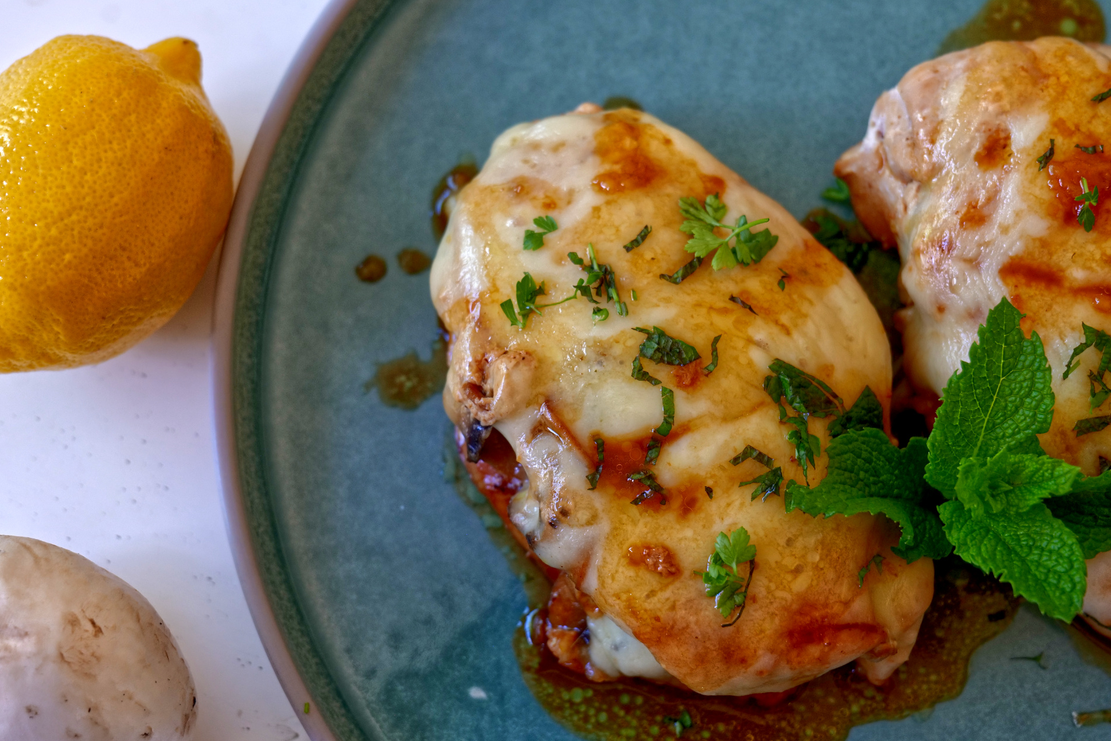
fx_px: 1882
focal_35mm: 61
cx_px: 553
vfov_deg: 22.3
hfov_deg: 32.9
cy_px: 373
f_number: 7.1
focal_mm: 60
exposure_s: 1/80
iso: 1250
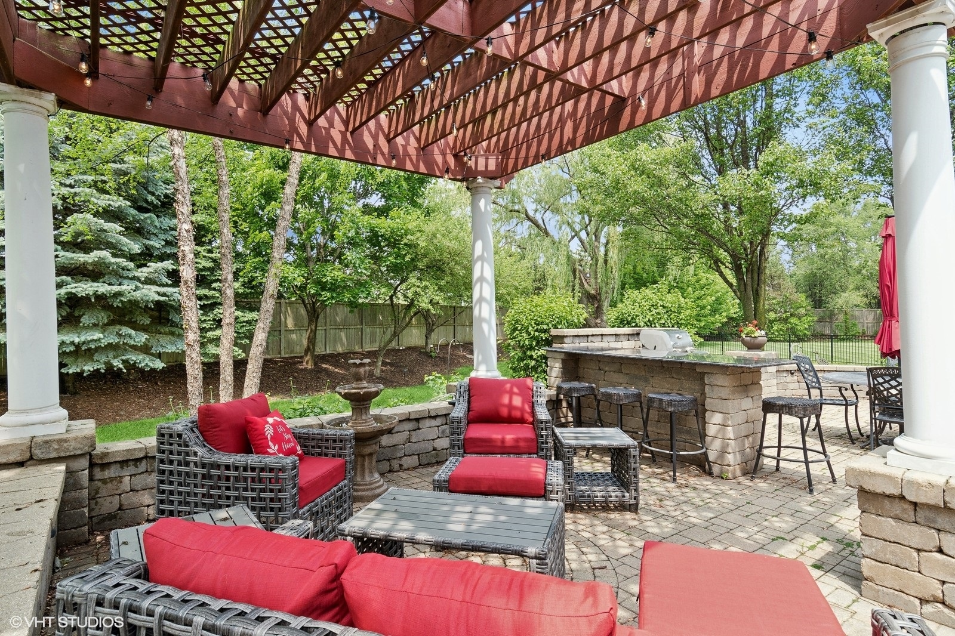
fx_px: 477
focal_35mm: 18
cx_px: 478
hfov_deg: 90.0
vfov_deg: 67.4
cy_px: 318
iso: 250
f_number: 8
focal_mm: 12
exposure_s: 1/80
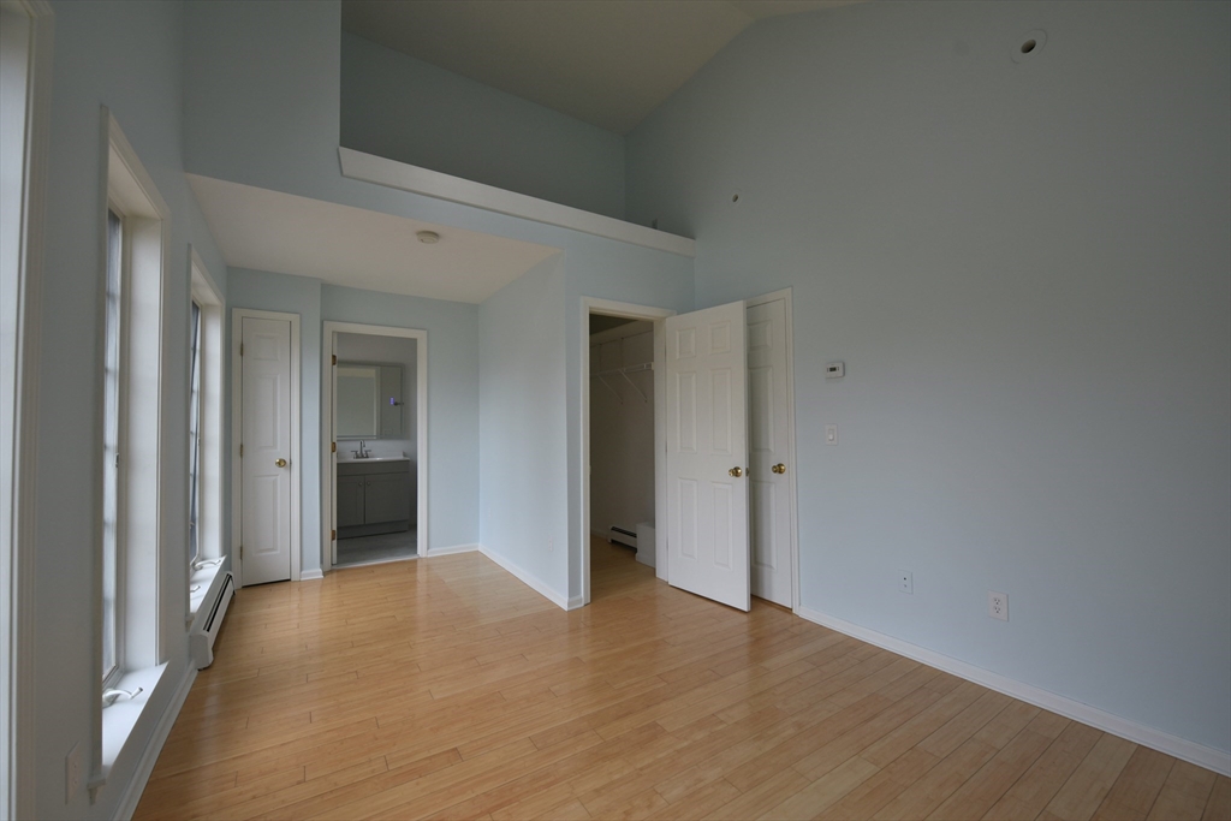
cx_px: 616
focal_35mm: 14
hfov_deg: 104.2
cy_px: 410
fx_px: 479
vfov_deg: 81.2
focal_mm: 14
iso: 500
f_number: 6.3
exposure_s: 1/80
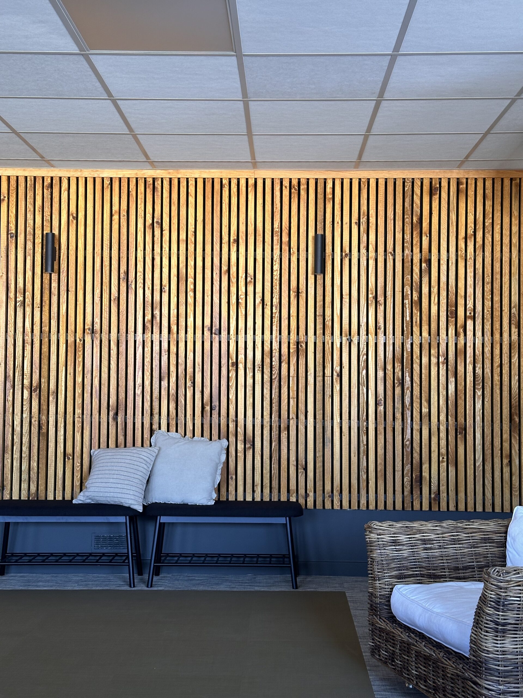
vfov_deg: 39.7
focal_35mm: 48
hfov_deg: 30.3
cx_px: 262
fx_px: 967
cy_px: 349
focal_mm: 6.86
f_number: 1.78
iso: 125
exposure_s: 1/50
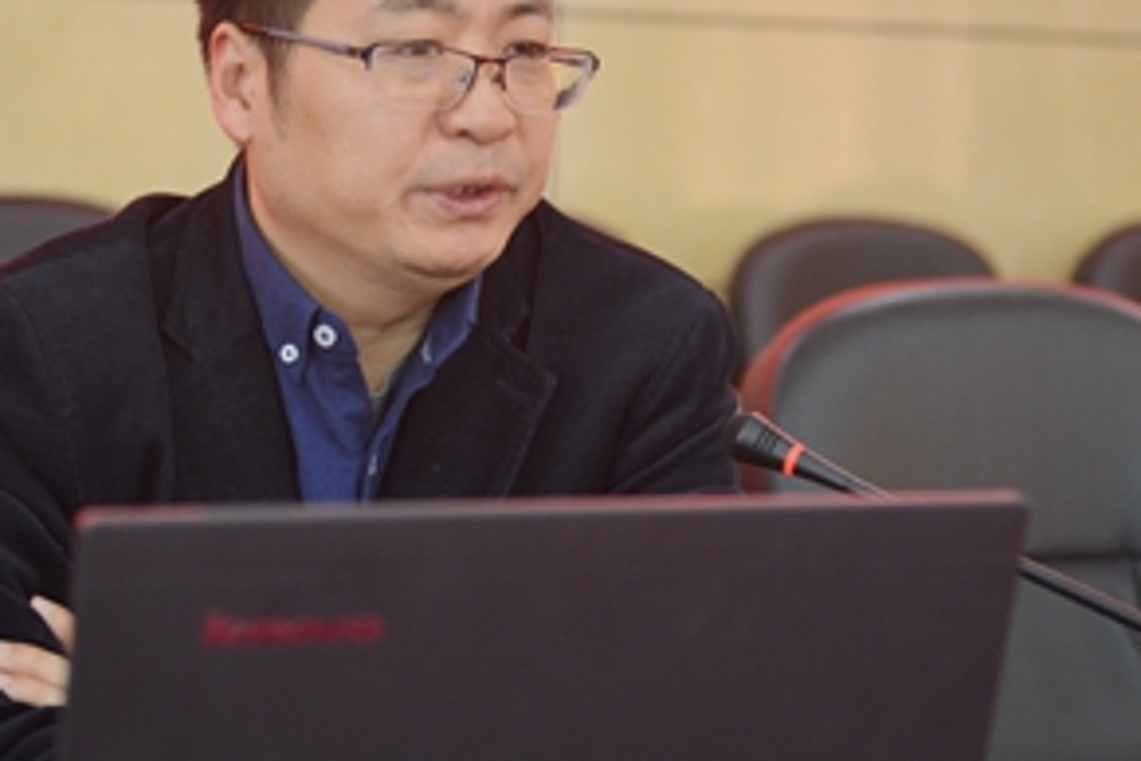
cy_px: 118
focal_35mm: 99
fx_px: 3138
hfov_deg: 20.6
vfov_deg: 13.7
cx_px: 455
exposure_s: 1/80
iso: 800
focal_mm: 48
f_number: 2.8
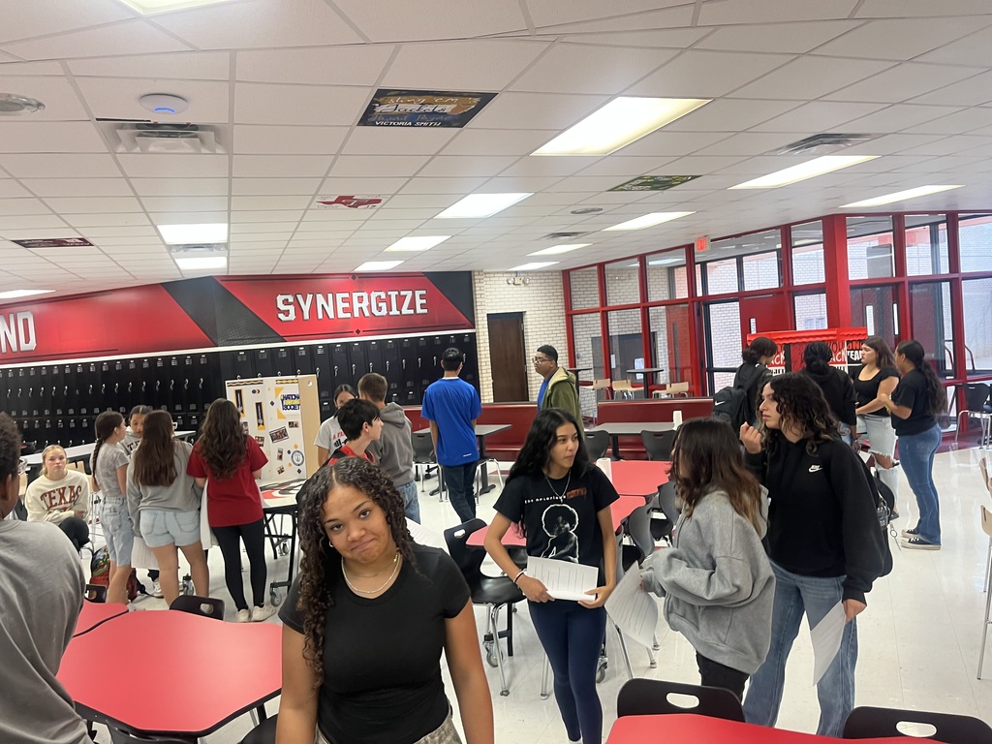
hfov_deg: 67.3
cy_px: 372
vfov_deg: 53.1
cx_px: 496
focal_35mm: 26
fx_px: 745
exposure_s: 1/60
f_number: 1.6
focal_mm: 5.1
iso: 100
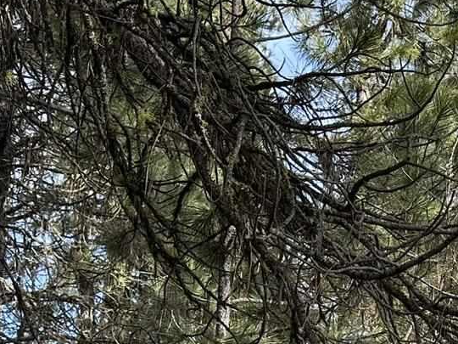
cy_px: 507
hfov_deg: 21.0
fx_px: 1204
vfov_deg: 15.1
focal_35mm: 91
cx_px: 433
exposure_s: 1/714
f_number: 1.78
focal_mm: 6.86
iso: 80
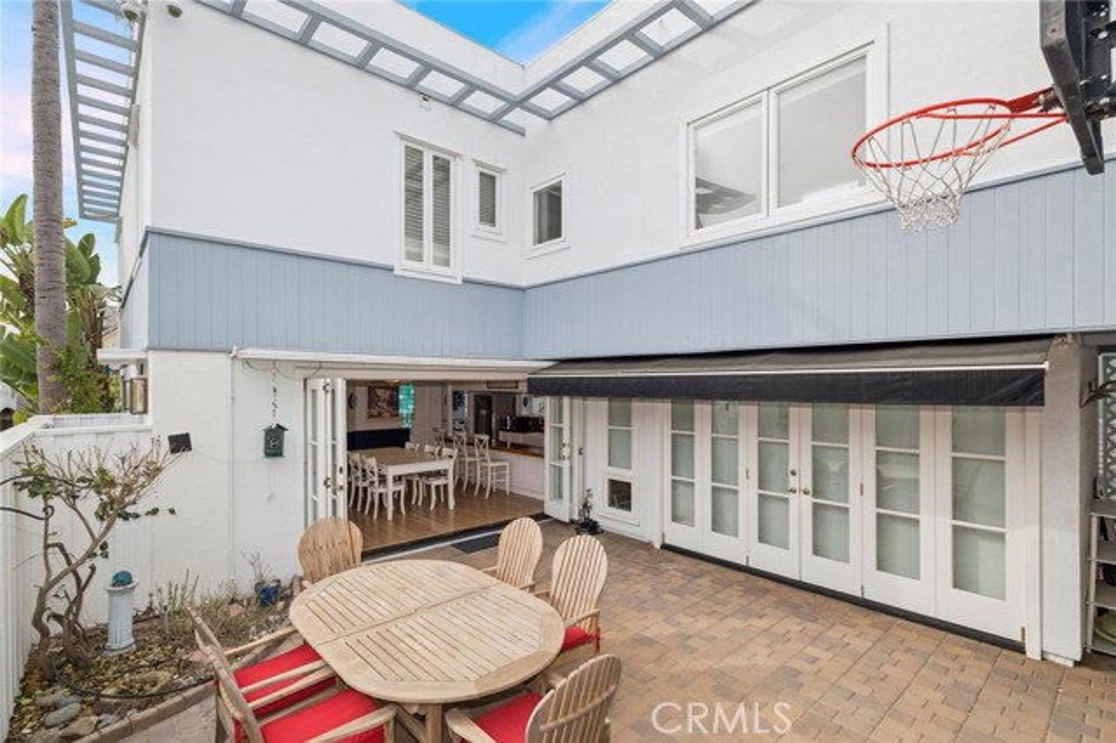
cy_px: 372
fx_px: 496
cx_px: 558
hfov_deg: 96.8
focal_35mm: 16
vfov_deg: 73.7
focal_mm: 16
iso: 100
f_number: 9
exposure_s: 1/50
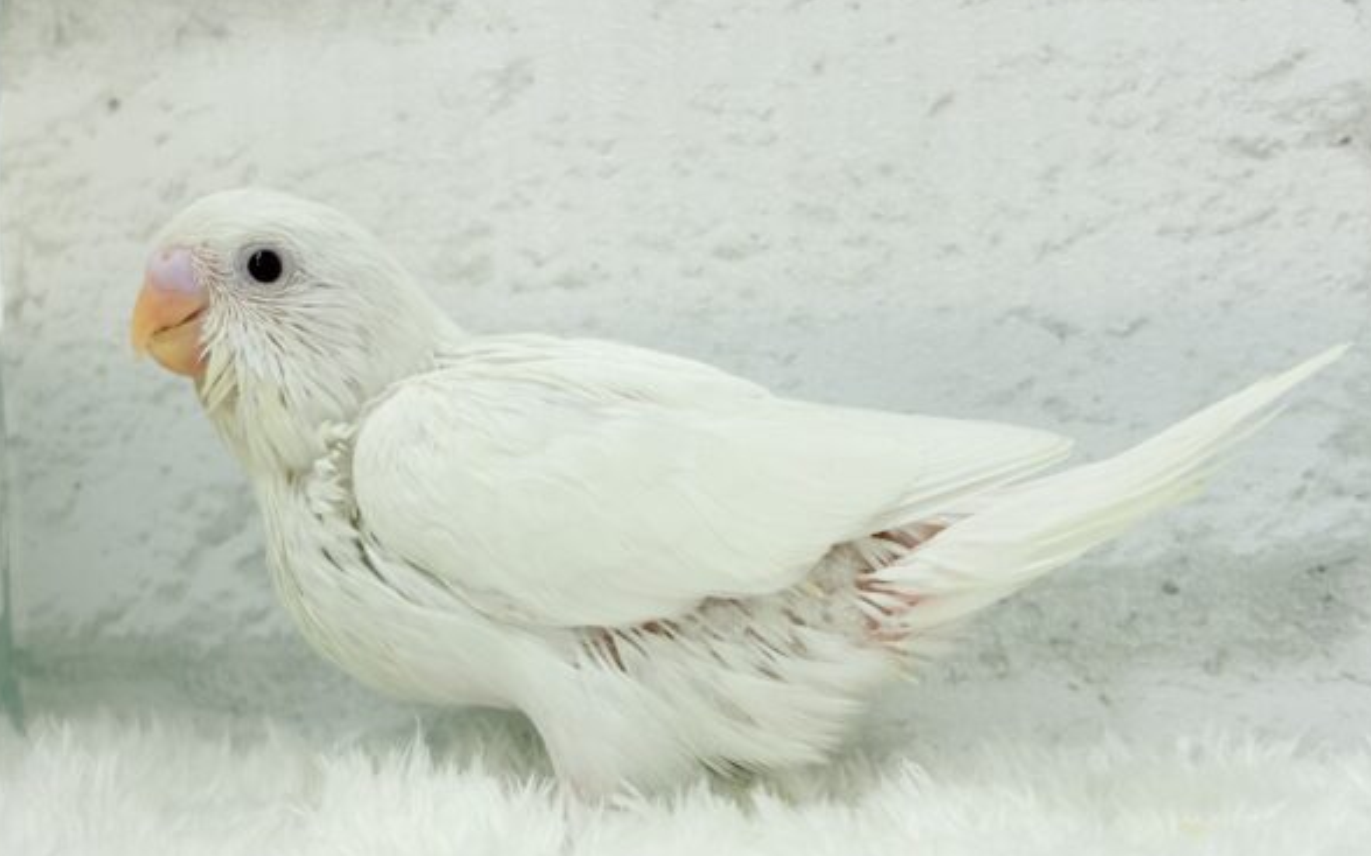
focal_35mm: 60
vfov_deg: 21.6
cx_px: 658
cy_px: 420
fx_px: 2241
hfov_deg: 34.0
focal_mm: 5.96
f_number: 1.6
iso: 80
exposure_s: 1/100
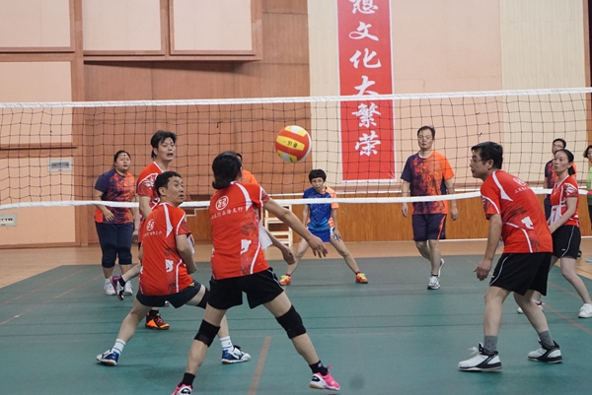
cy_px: 198
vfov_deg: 21.3
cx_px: 296
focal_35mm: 64
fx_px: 1053
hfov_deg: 31.4
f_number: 4
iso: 10000
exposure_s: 1/800
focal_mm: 64
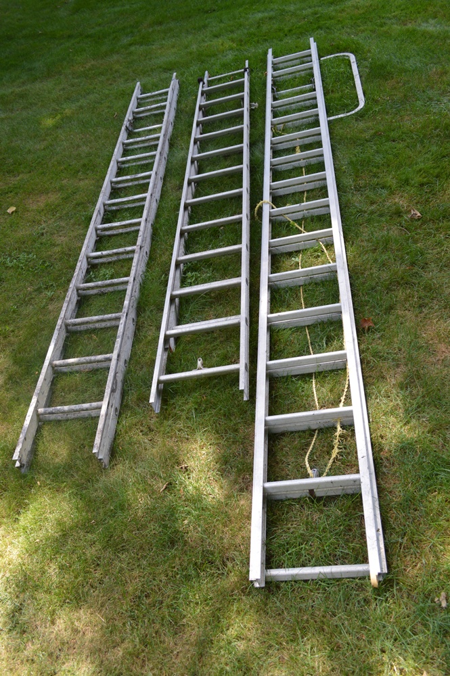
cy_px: 338
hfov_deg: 43.5
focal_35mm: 30
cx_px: 225
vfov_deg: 62.0
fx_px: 563
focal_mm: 20
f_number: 5.6
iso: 250
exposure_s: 1/125
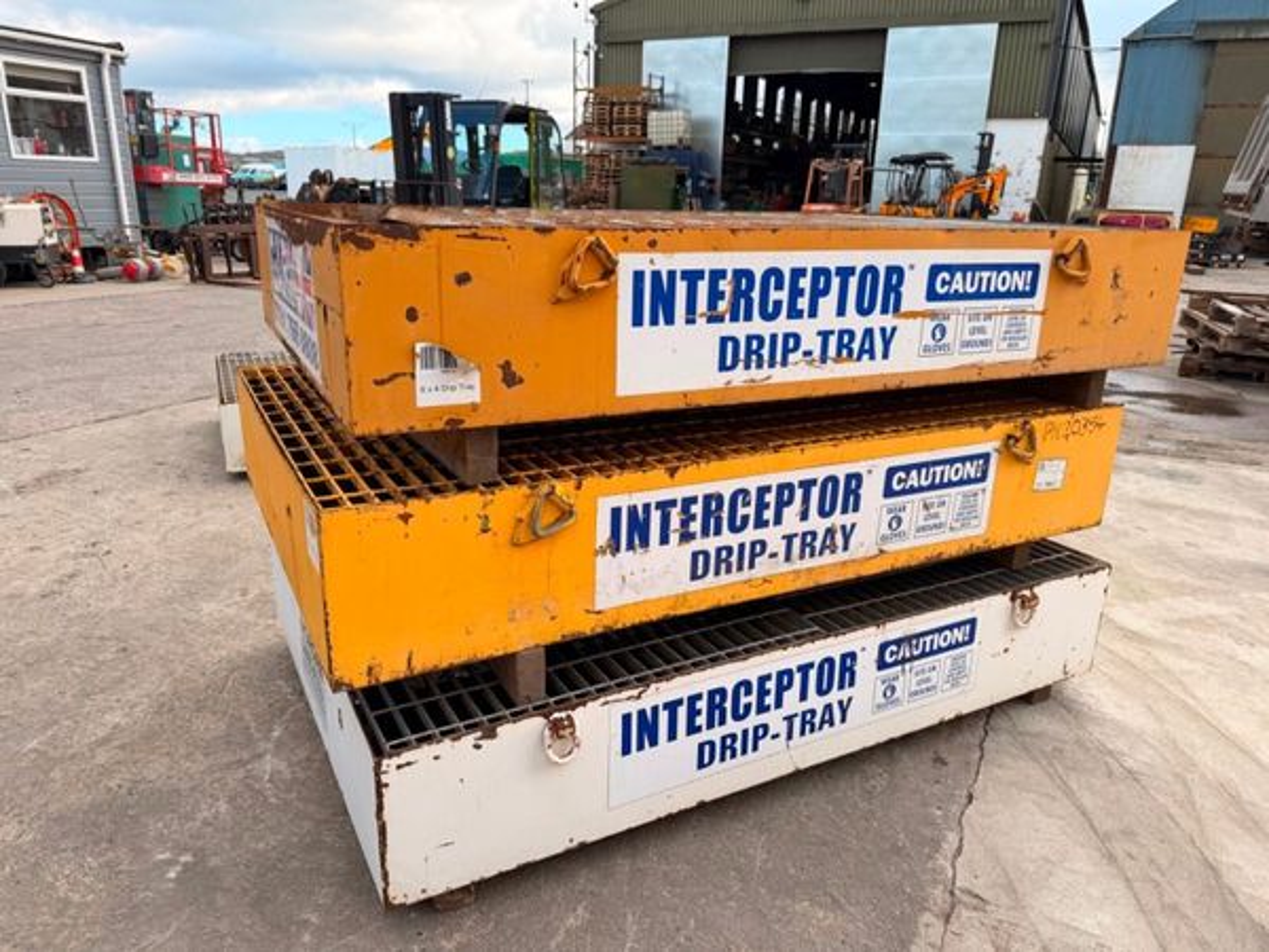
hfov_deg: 71.6
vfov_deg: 56.8
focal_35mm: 24
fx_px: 880
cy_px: 476
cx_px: 634
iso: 80
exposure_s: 1/1653
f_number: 1.78
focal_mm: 6.76
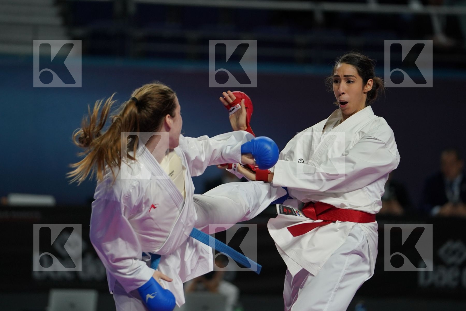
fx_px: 3883
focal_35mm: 300
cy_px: 156
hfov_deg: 6.9
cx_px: 233
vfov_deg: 4.6
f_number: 2.8
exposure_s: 1/1000
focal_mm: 200
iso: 1000
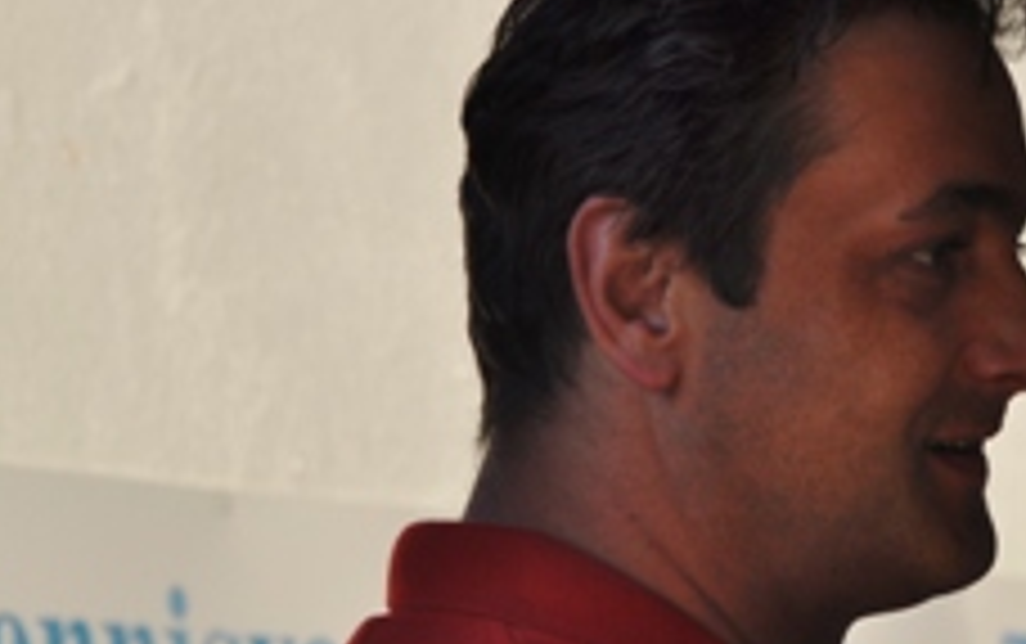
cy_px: 293
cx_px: 788
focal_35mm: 315
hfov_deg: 6.7
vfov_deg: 4.2
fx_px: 8817
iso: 200
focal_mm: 105
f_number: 9
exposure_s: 1/320
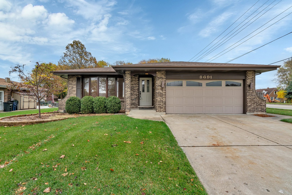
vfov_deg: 73.8
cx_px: 146
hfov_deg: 96.7
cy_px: 98
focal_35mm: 16
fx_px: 130
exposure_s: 1/60
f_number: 9
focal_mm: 16
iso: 640
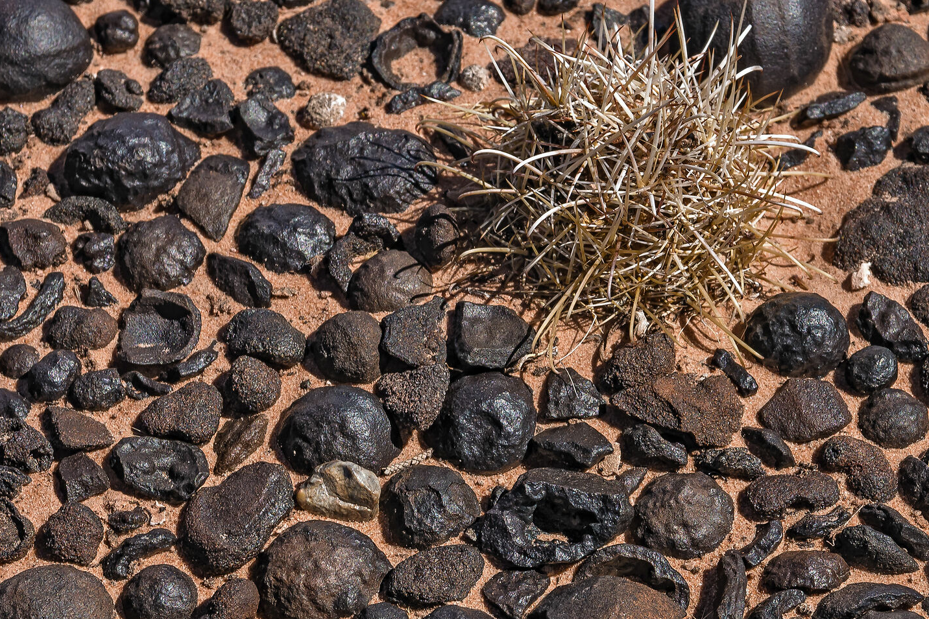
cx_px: 635
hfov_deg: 11.7
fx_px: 4542
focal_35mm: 176
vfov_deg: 7.8
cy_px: 389
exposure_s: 1/80
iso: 100
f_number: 9
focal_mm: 70
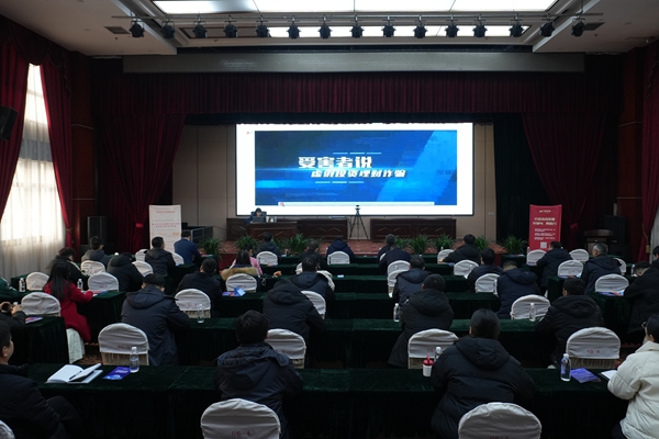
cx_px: 330
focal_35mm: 21
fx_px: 384
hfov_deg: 81.2
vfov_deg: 59.5
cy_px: 220
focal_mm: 21
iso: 1600
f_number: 7.1
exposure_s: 1/60
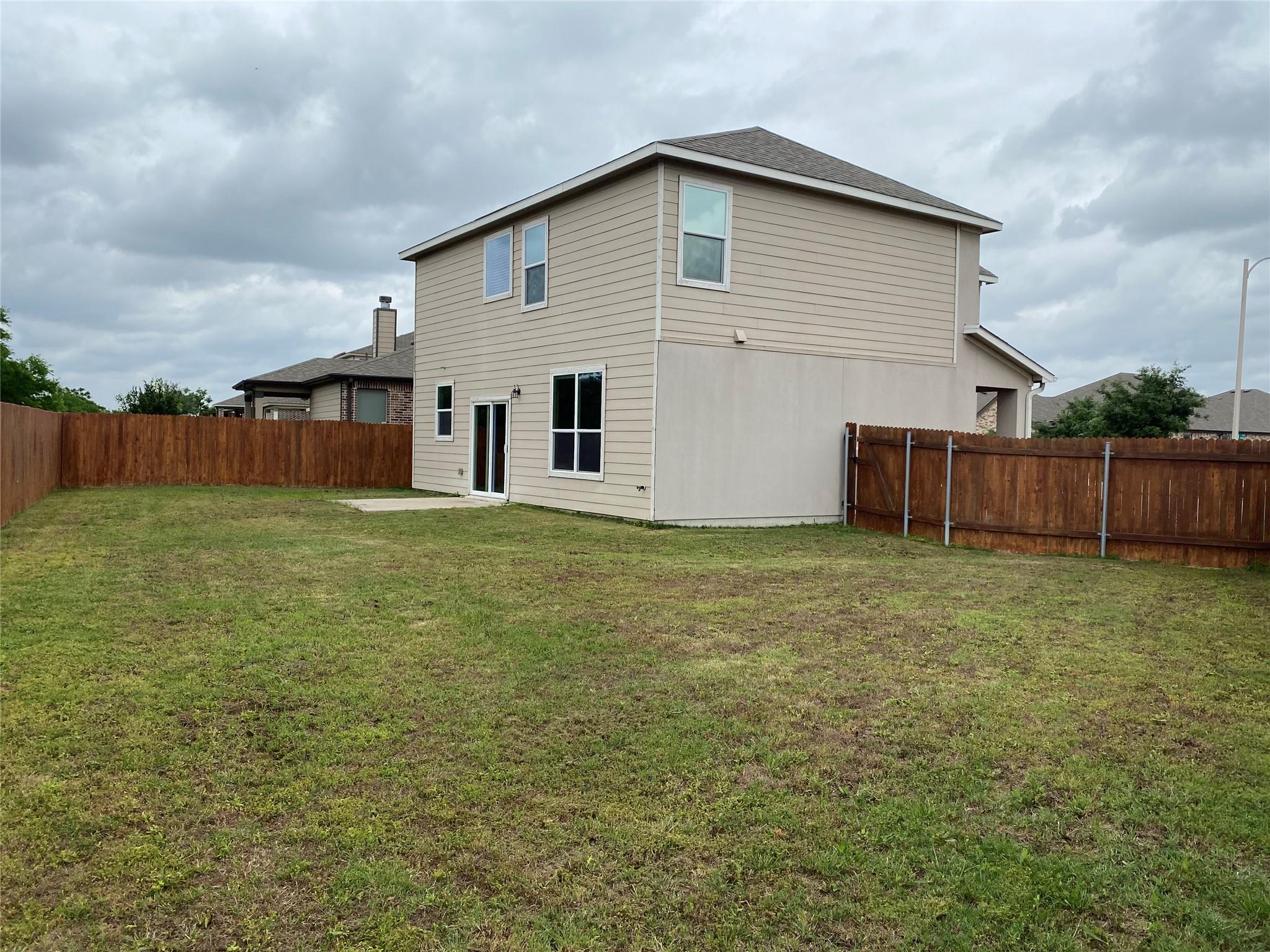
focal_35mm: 26
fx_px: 954
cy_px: 476
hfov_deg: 67.3
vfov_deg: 53.1
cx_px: 635
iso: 32
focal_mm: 4.25
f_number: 1.8
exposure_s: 1/3040
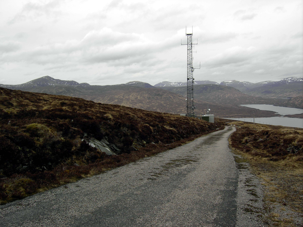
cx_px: 152
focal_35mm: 39
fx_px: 341
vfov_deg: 36.8
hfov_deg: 47.9
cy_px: 114
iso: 50
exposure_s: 1/150
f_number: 5.6
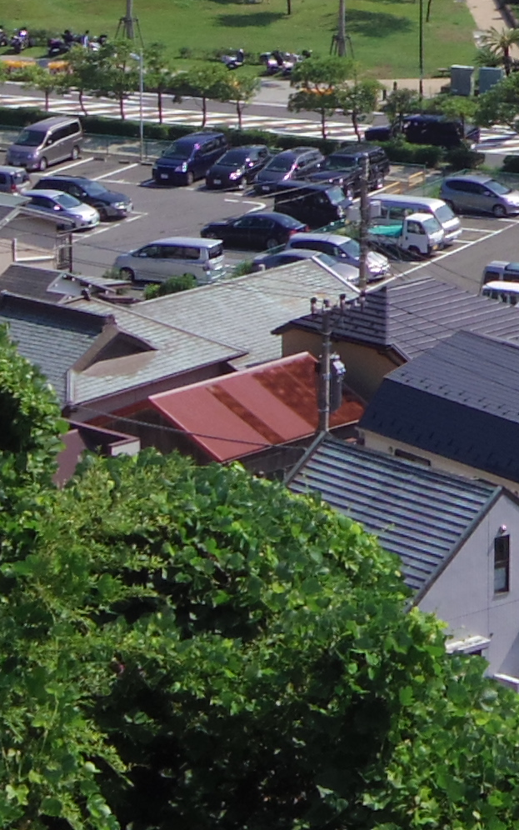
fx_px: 4524
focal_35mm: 200
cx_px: 933
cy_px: -258
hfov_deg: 6.4
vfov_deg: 10.3
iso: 125
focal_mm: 8.5
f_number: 3.5
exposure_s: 1/1000
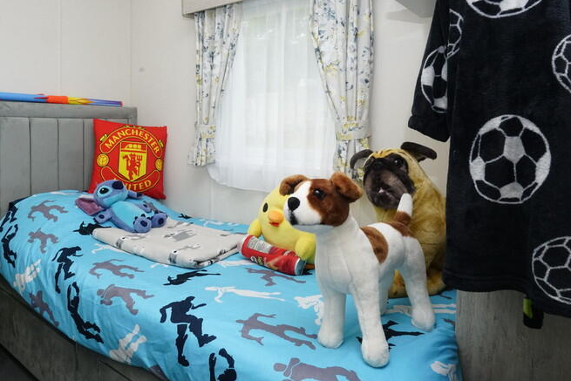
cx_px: 222
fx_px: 397
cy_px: 143
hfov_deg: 70.6
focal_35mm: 25
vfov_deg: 50.8
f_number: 16
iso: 2500
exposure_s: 1/60
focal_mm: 16
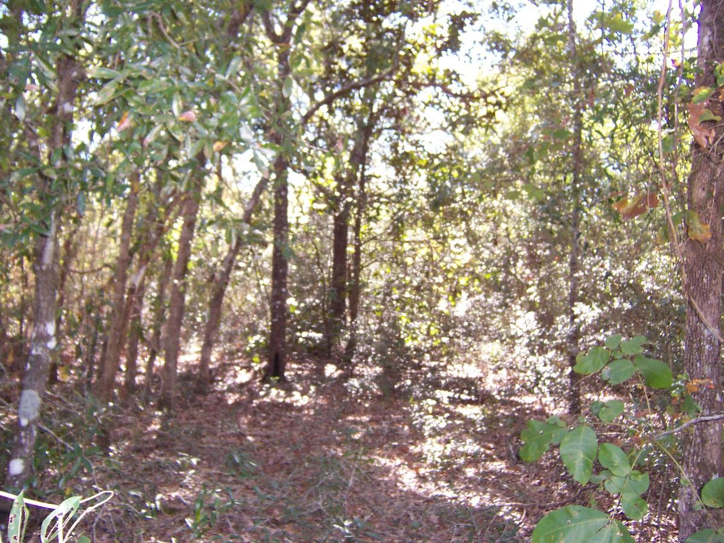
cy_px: 272
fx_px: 690
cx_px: 362
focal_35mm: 33
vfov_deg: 42.9
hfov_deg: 55.4
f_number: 2.8
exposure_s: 1/60
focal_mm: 5.5
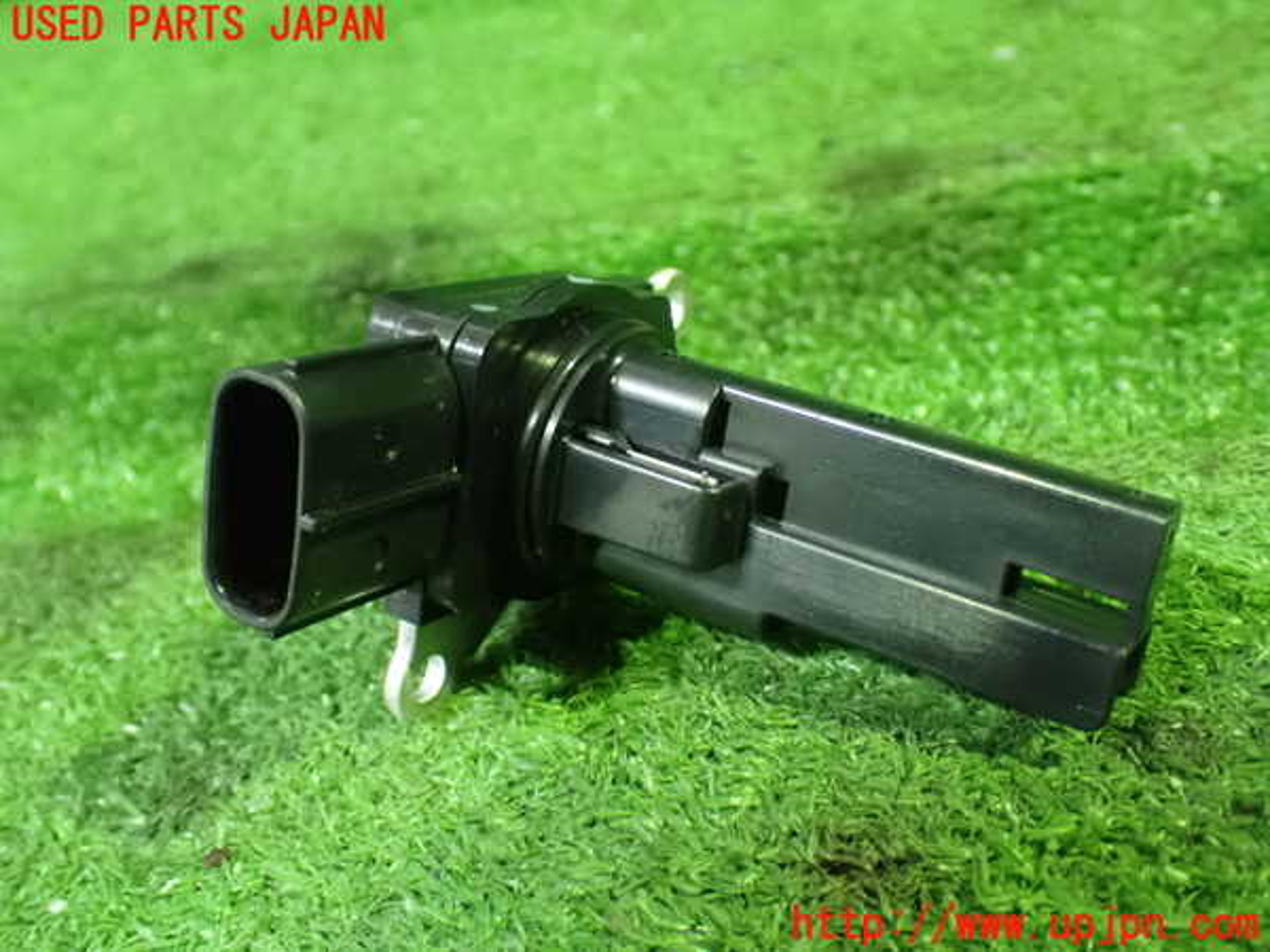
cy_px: 476
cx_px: 635
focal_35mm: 38
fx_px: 1394
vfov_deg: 37.7
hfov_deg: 49.0
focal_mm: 6.83
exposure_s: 1/40
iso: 1600
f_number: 2.7
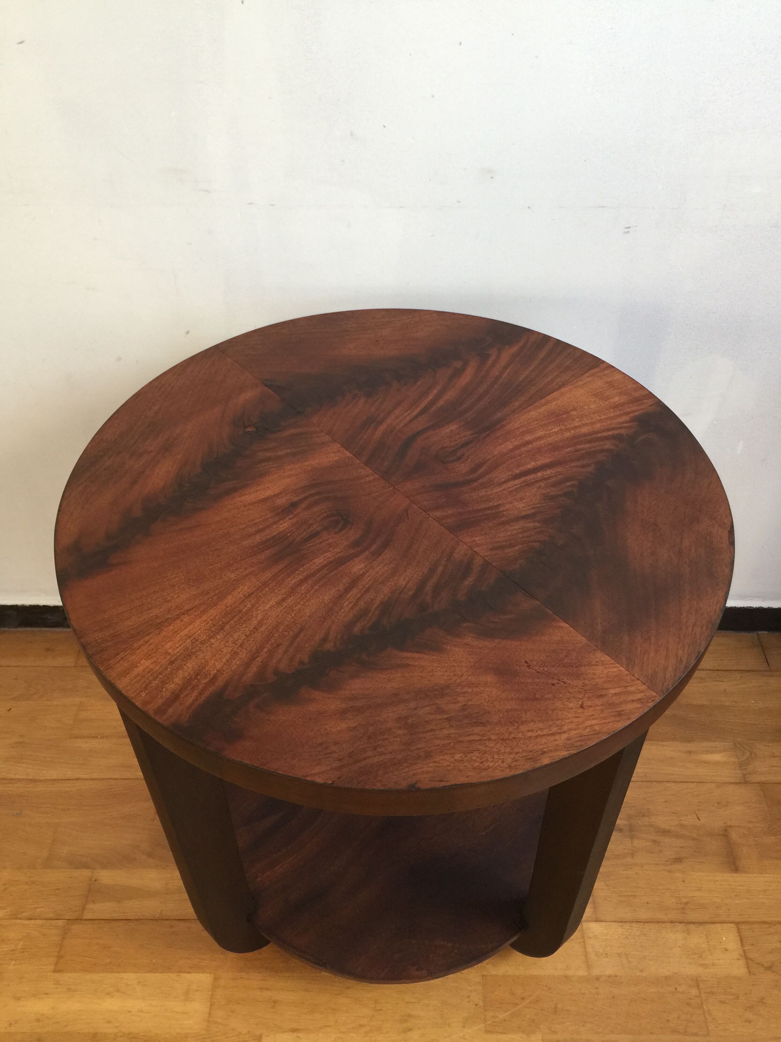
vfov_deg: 61.7
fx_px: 872
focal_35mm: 29
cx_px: 390
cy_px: 521
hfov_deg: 48.2
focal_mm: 4.15
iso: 64
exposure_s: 1/33
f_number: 2.2
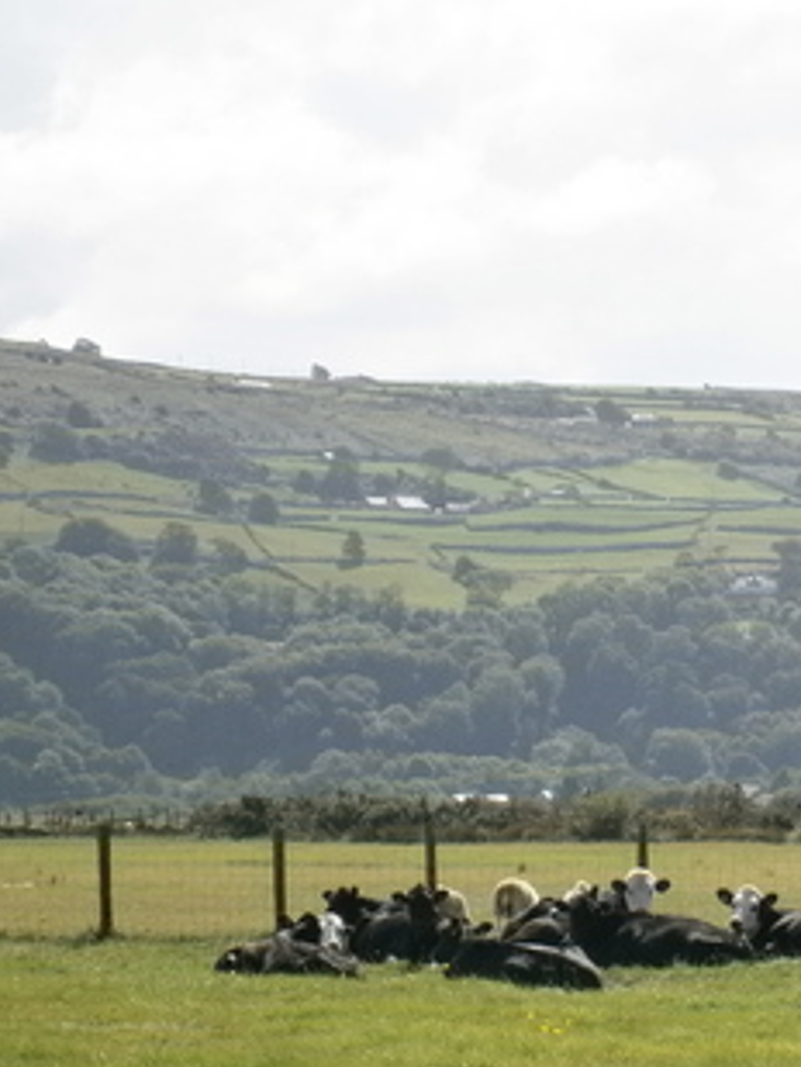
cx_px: 832
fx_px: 5673
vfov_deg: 10.7
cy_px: 656
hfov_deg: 8.0
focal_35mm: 184
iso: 80
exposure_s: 1/500
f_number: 5.8
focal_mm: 19.6
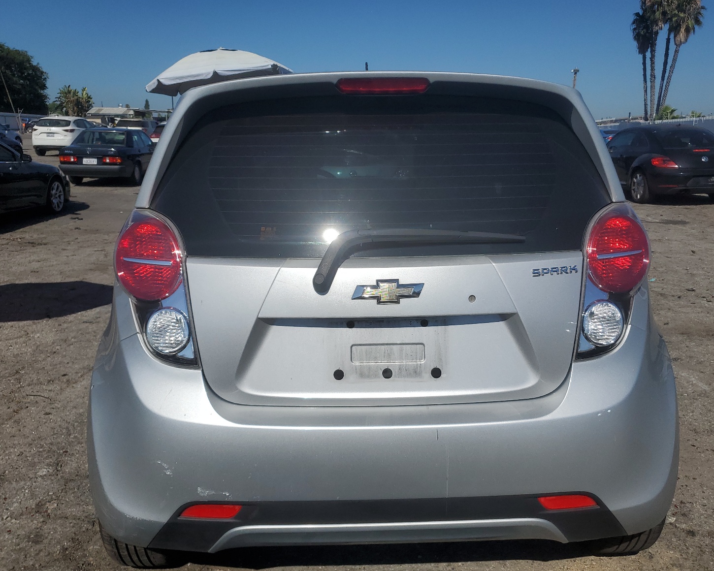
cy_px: 289
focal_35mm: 28
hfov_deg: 62.2
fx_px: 592
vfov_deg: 51.5
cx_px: 370
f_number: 1.5
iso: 50
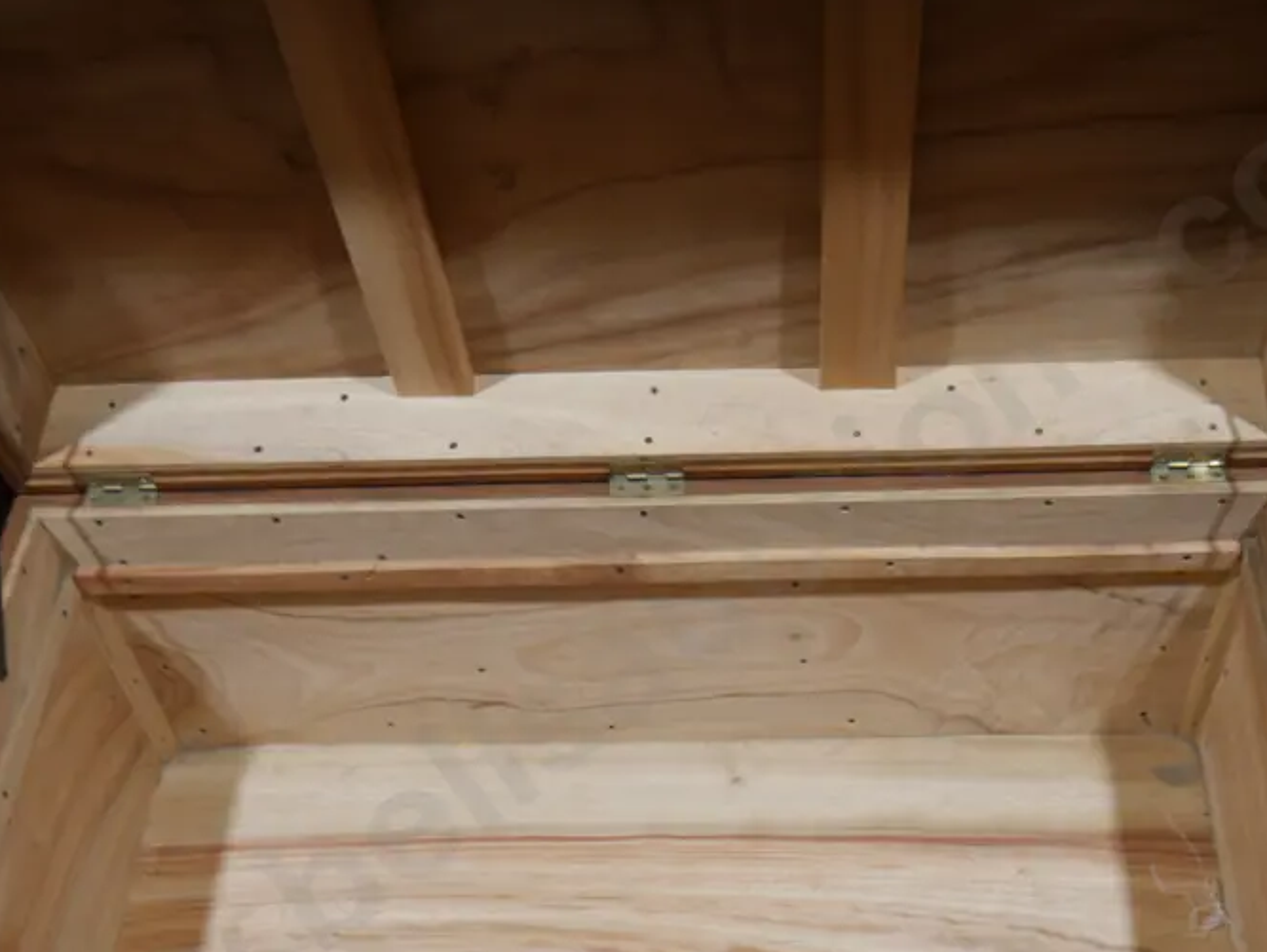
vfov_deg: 33.4
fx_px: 1575
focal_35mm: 43
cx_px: 716
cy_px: 605
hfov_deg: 43.7
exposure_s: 1/80
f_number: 3.5
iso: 200
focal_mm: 14
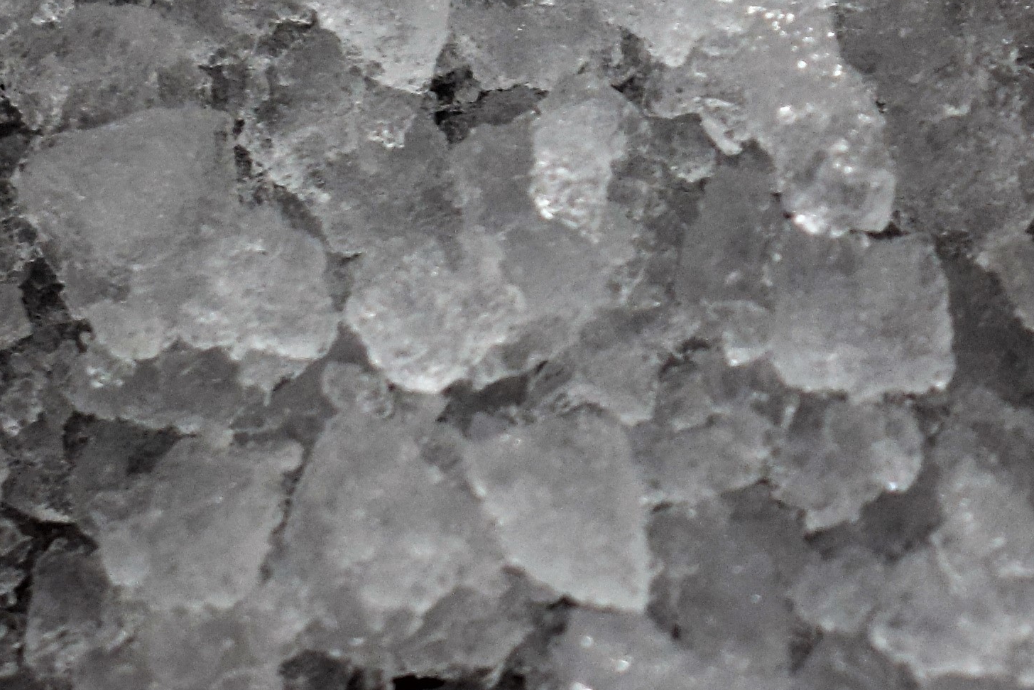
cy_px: -539
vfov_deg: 4.4
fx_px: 8875
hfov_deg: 6.5
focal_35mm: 309
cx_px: 1922
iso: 800
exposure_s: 1/60
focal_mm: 50
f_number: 3.2
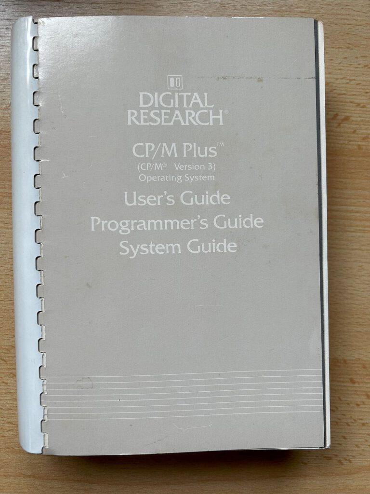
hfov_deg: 53.1
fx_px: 371
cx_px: 185
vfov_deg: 67.3
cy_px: 247
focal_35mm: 26
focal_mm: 5.7
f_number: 1.5
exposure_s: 1/121
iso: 40
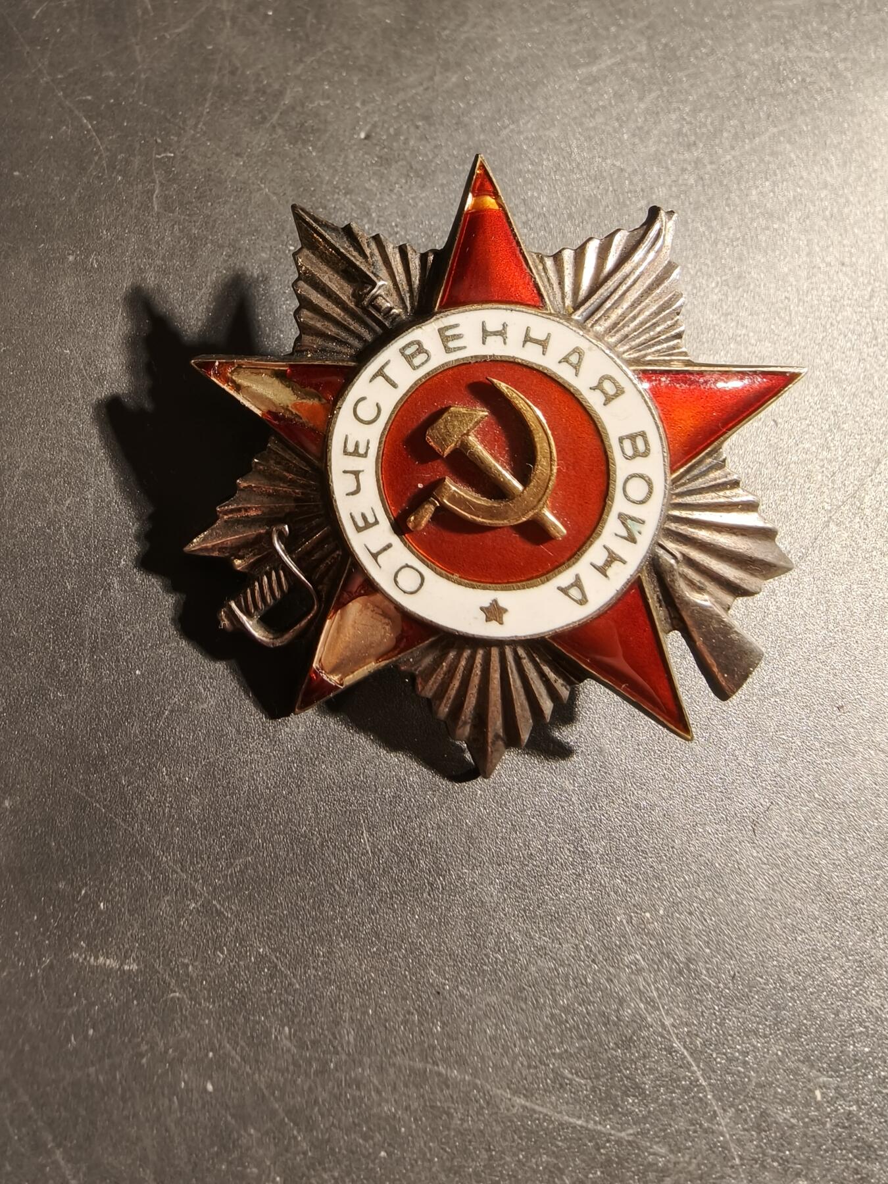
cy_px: 592
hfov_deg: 58.9
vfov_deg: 73.9
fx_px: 787
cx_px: 444
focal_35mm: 23
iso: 160
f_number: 2
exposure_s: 1/50
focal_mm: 2.32
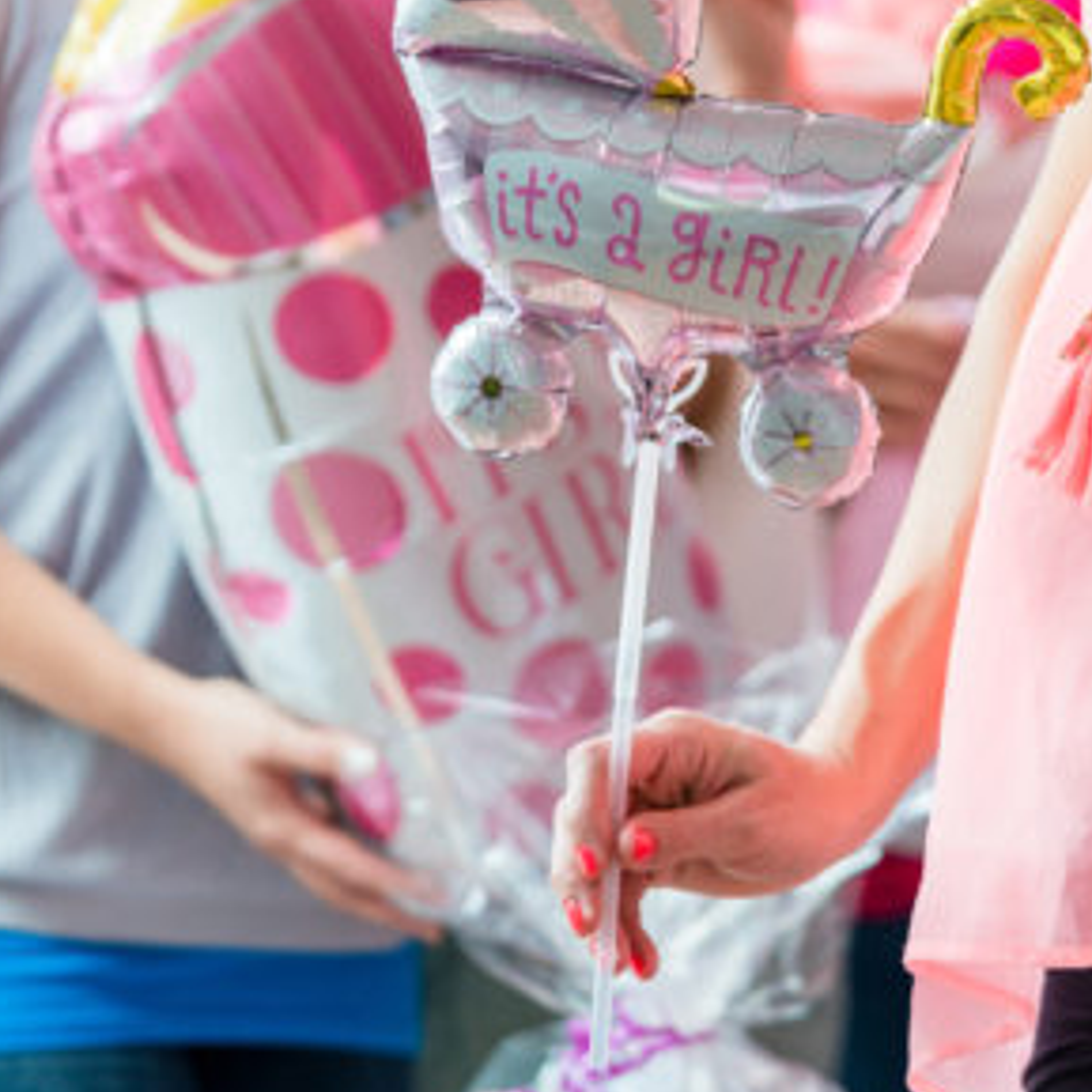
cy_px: 421
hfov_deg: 9.4
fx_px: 6603
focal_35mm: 185
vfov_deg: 9.5
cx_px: 1028
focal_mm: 90
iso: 320
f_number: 3.2
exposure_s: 1/125
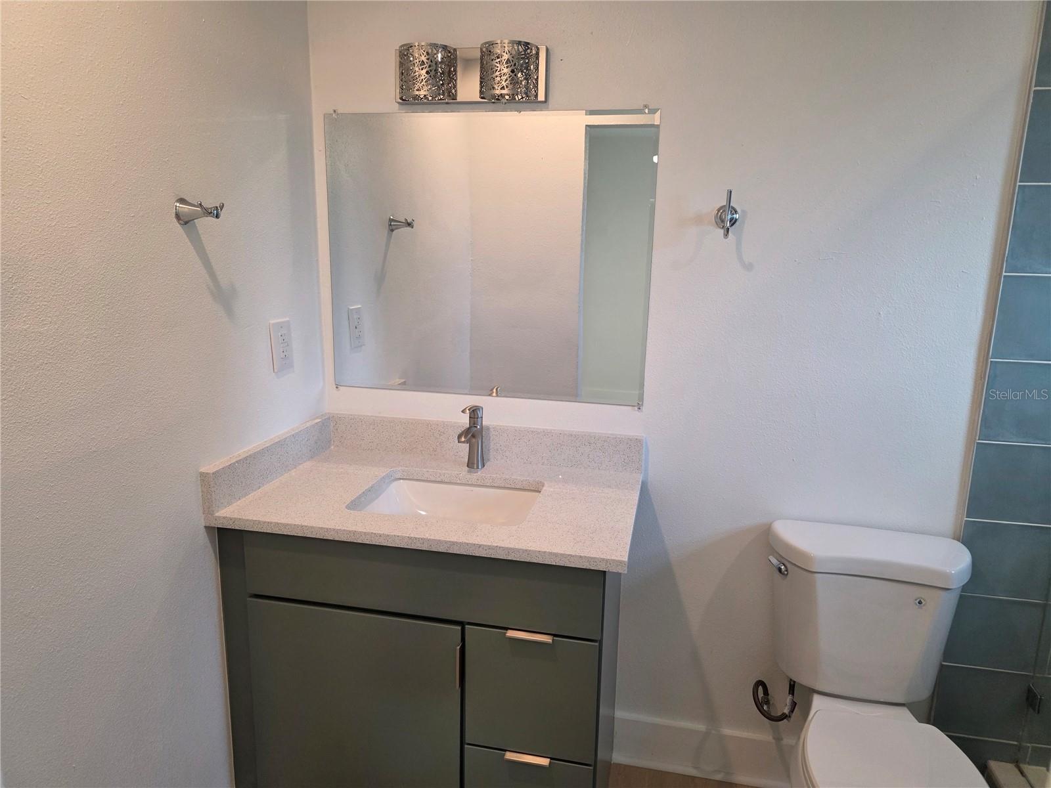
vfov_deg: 58.9
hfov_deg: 73.9
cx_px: 526
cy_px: 394
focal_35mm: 23
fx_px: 698
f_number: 1.7
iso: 250
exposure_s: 1/120
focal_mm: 6.3
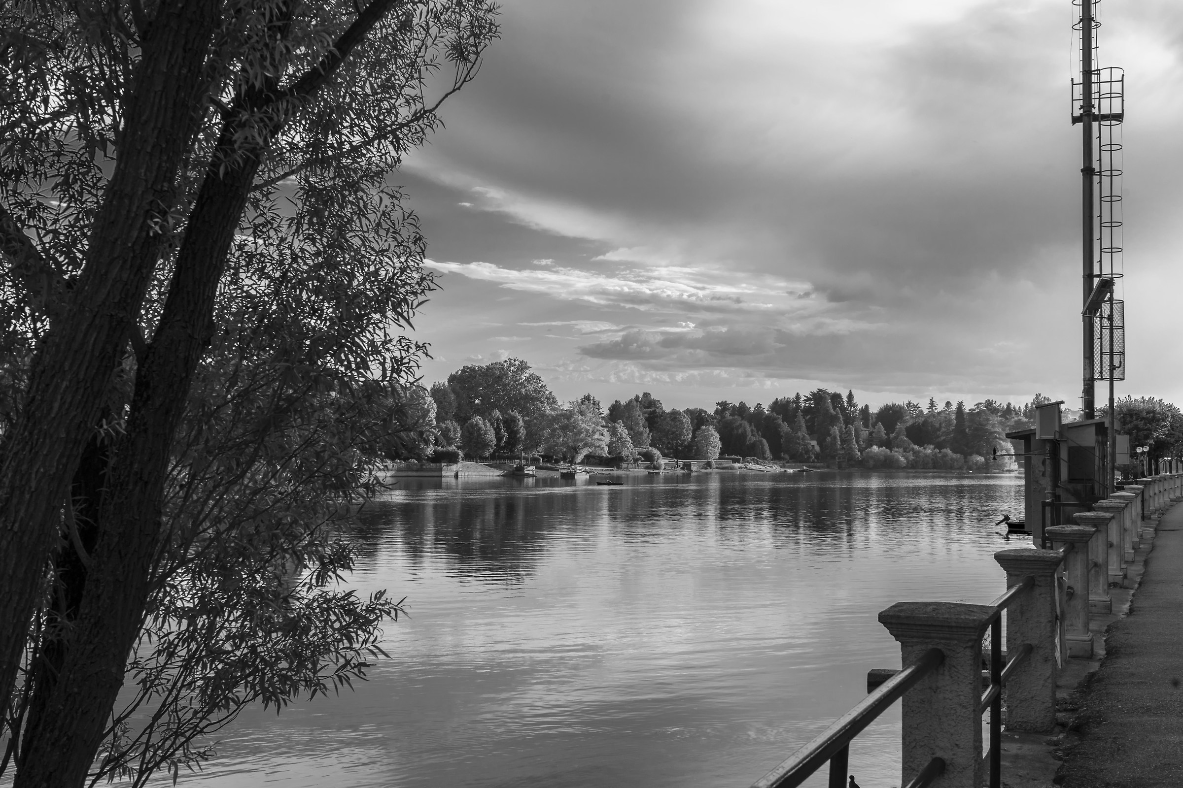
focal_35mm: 39
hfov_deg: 49.6
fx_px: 1281
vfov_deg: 34.2
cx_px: 592
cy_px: 394
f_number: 11
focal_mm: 39
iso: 100
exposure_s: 1/60
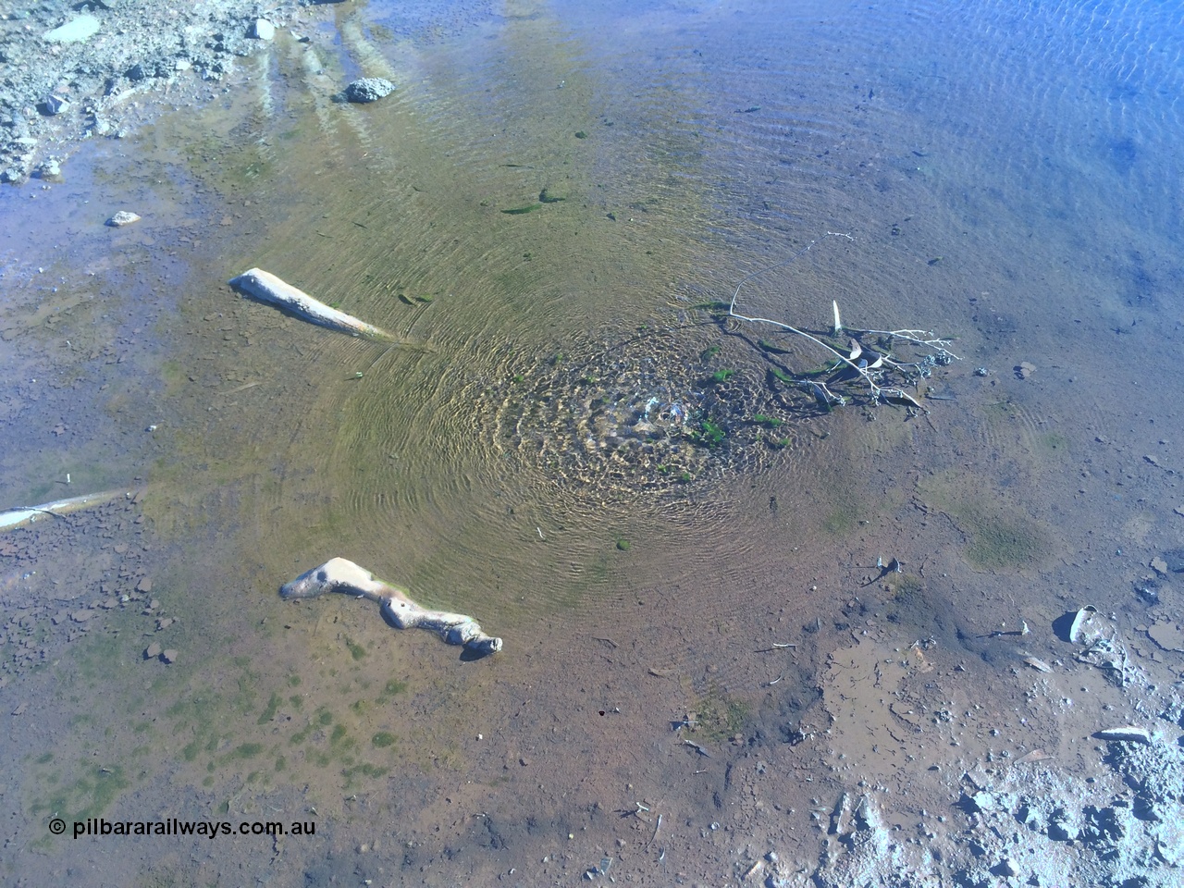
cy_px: 444
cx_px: 592
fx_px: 992
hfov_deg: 61.7
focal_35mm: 29
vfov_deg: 48.2
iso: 32
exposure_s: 1/159
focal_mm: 4.15
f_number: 2.2
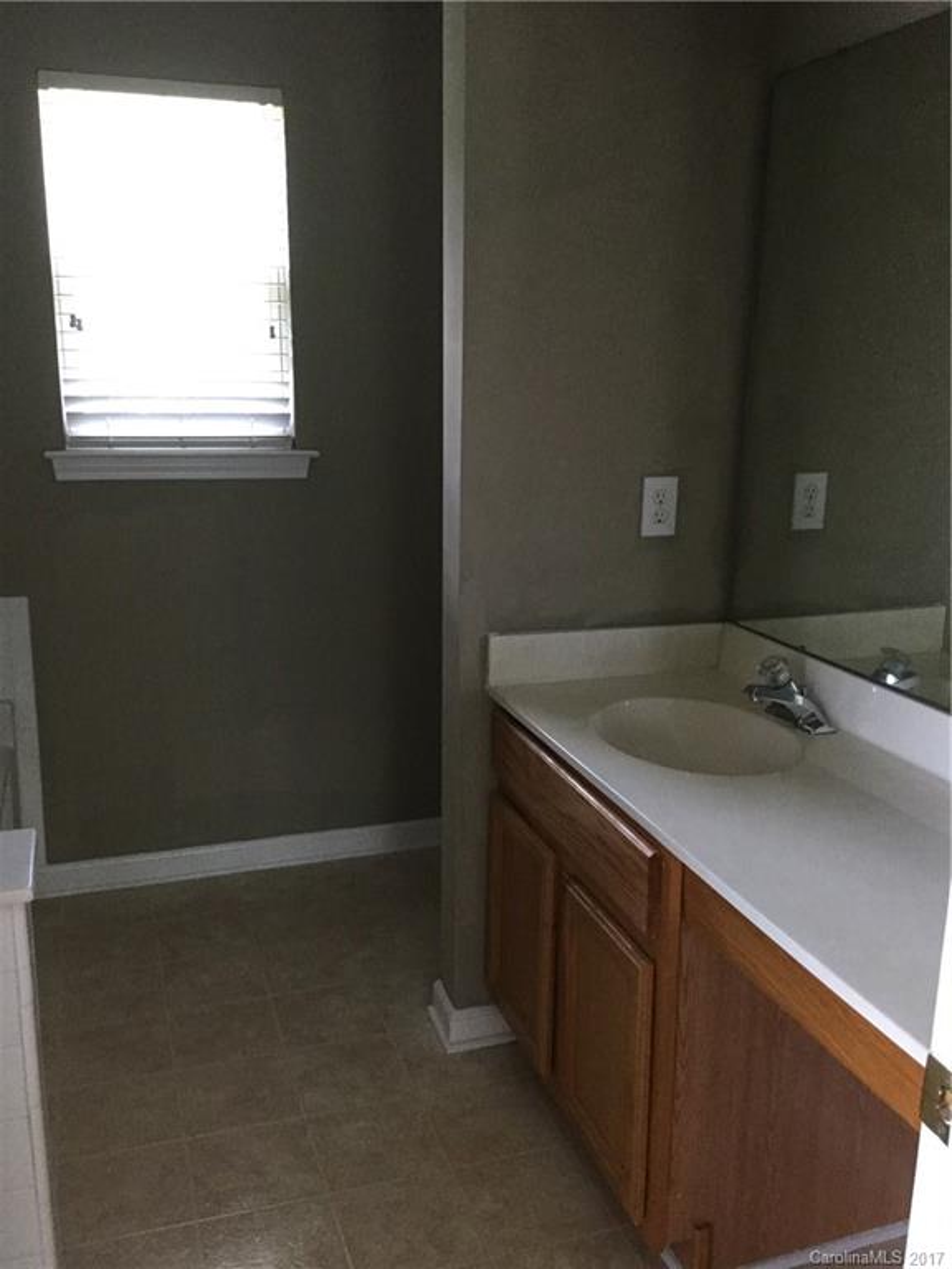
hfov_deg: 45.4
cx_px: 476
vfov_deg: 58.4
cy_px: 634
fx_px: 1137
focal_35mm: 31
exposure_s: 1/30
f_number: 2.4
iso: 160
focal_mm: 3.3
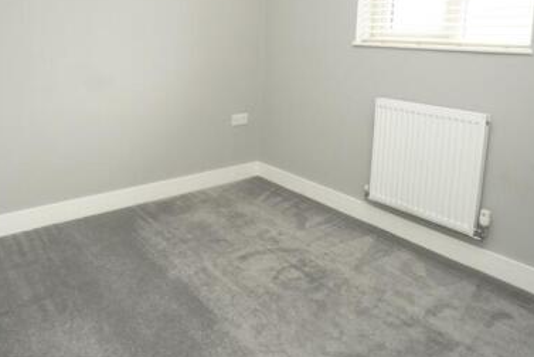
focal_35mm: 26
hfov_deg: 69.4
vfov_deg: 47.6
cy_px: 84
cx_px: 266
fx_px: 386
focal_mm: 10
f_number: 6.3
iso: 4000
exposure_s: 1/100
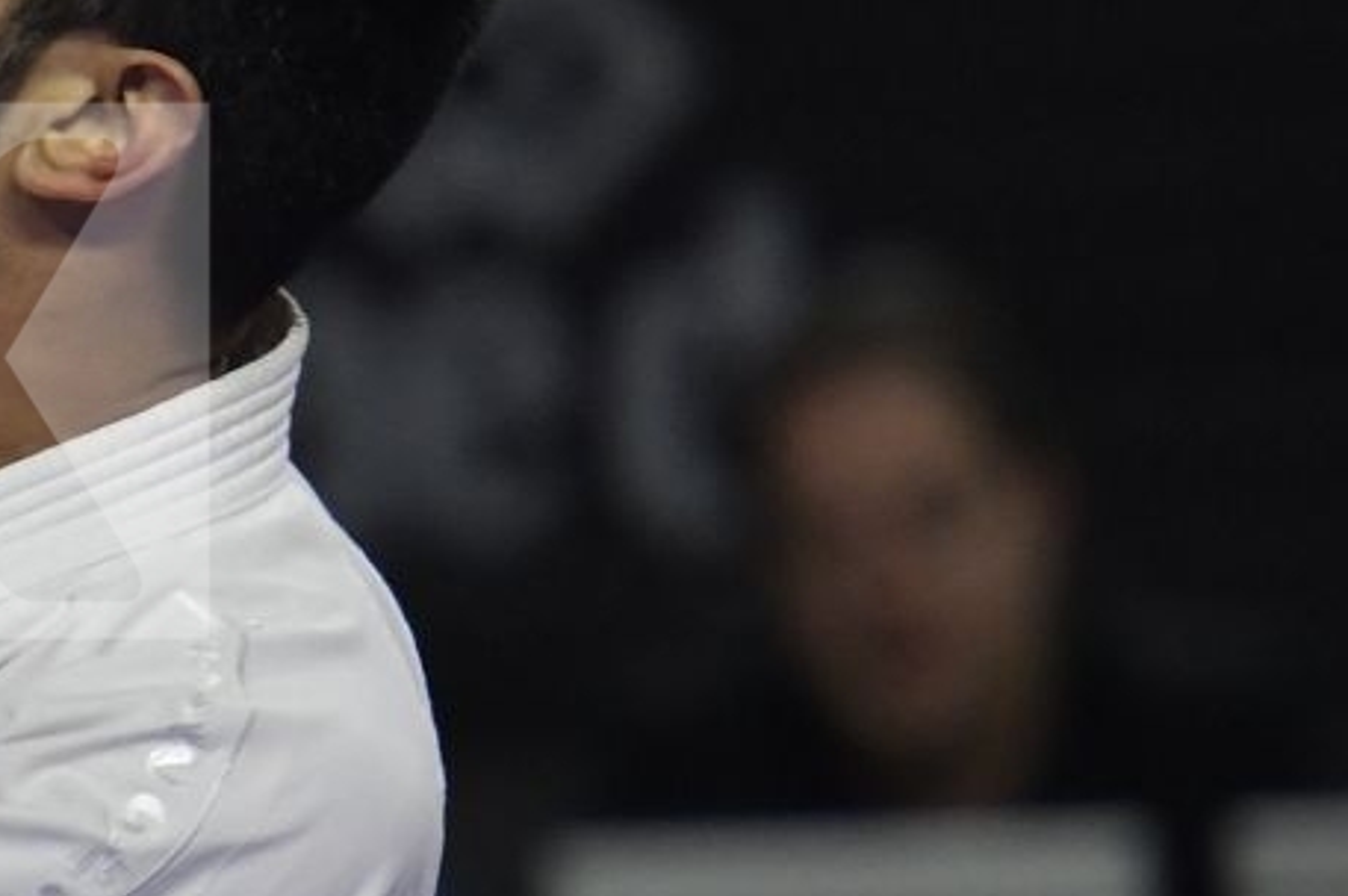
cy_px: 371
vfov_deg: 0.8
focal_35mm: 1655
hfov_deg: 1.2
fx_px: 61924
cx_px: -1065
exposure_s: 1/800
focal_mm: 280
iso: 1250
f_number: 4
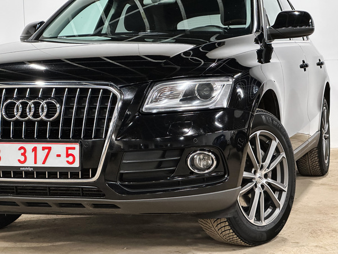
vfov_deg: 19.1
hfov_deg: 25.3
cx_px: 169
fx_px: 752
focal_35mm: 77
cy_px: 127
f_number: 2.8
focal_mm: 9
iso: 800
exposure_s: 1/35
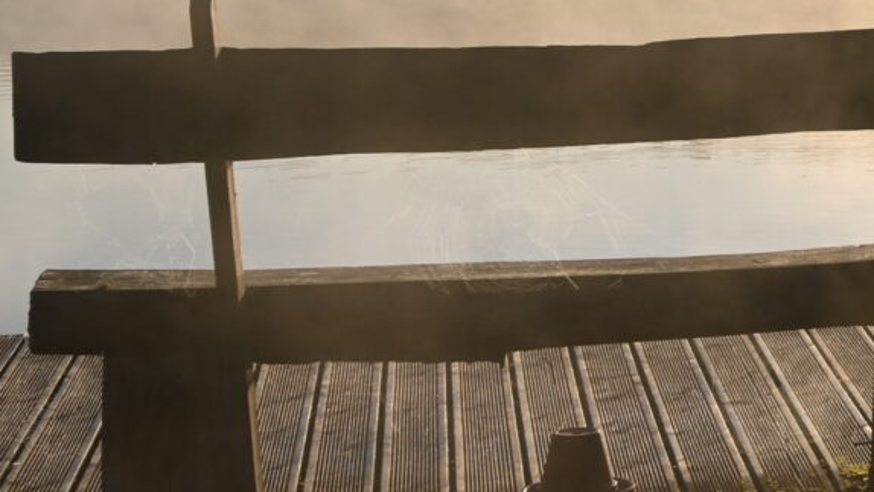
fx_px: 3245
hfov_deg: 14.1
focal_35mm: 140
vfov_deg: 8.6
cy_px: -124
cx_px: 1399
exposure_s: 1/640
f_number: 8
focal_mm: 30
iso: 160
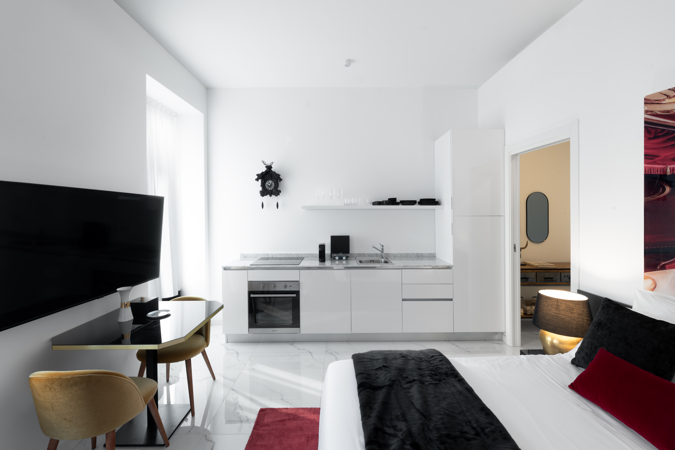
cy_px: 225
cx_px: 338
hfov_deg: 104.3
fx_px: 262
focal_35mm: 14
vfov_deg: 81.2
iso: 100
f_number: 11
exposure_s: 3
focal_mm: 14
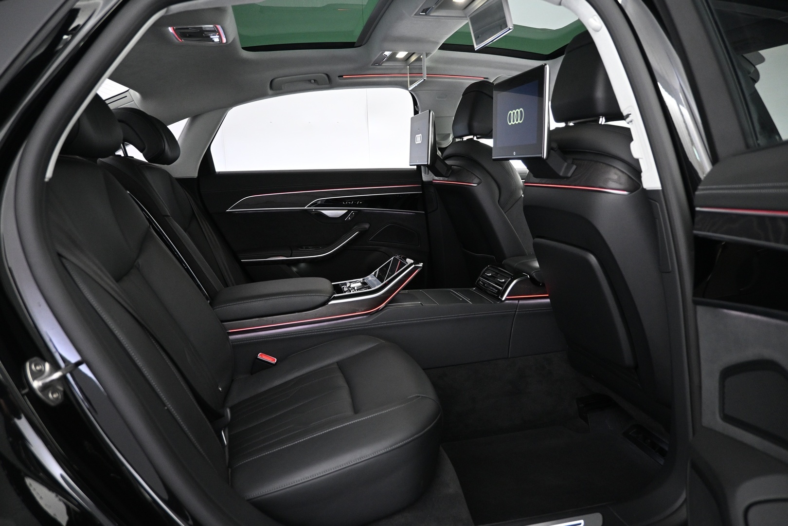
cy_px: 263
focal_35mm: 24
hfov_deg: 73.7
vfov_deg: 53.1
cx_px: 394
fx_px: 525
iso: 1600
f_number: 3.5
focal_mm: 16
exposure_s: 1/25
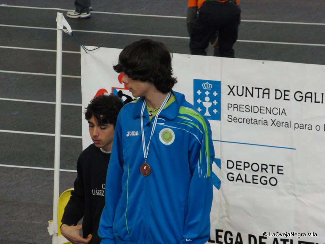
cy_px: 122
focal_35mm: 232
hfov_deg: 8.5
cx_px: 162
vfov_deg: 6.4
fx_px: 2178
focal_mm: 41
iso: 400
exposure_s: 1/100
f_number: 4.4
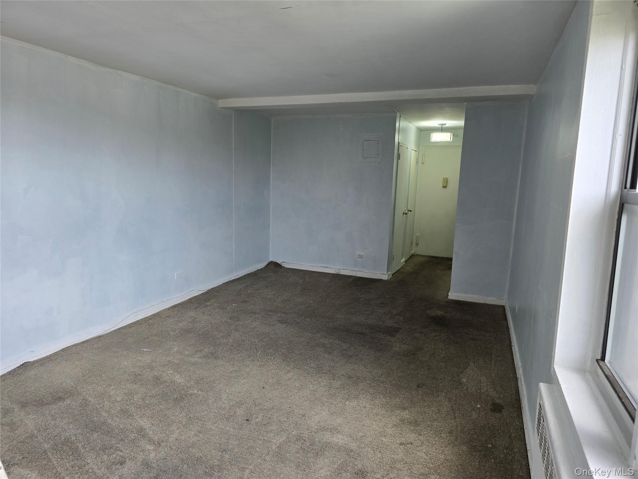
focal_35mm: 23
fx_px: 424
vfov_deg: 58.9
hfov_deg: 73.9
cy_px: 240
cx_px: 319
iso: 50
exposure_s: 1/120
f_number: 1.7
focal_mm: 6.3
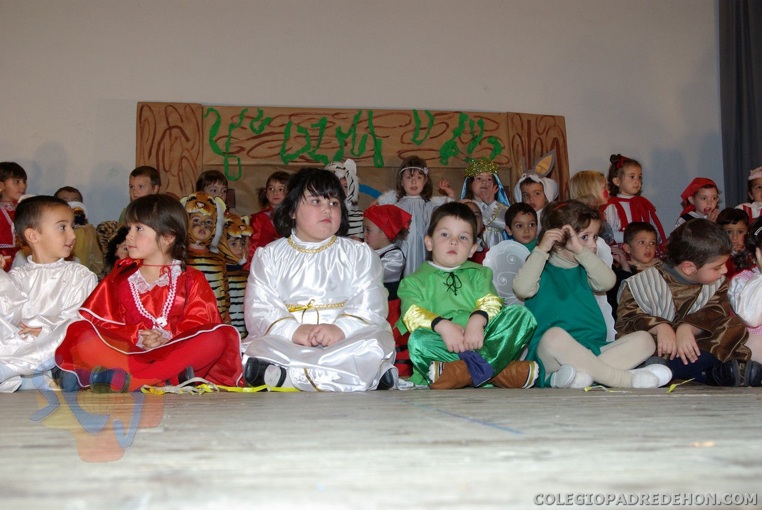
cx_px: 381
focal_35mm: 44
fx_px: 922
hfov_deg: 44.9
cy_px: 255
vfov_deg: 30.9
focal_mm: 29
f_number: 5.6
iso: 400
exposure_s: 1/45
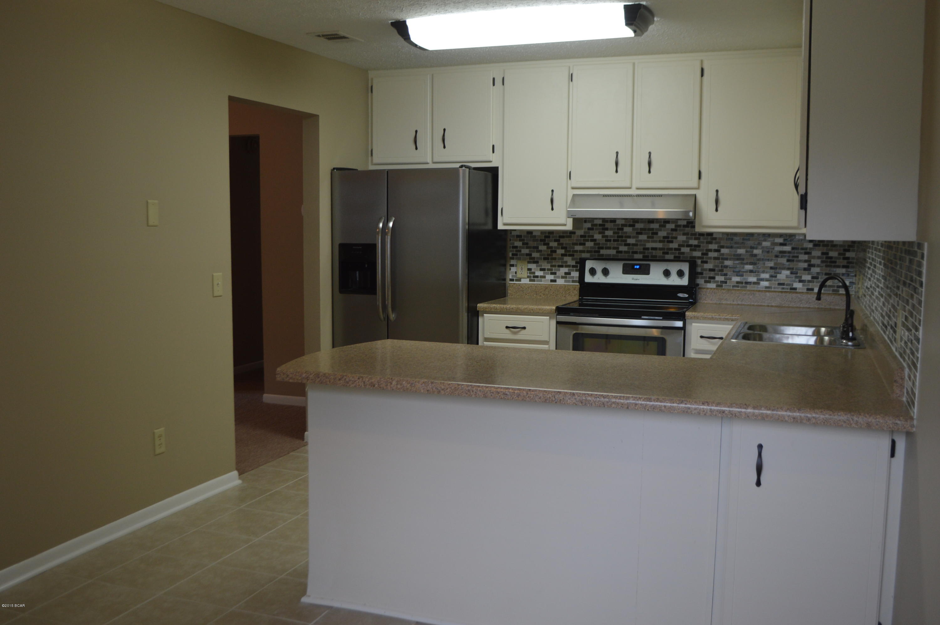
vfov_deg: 39.9
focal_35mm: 33
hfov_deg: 57.3
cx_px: 470
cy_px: 312
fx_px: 861
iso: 400
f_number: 4.5
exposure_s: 1/80
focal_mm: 22
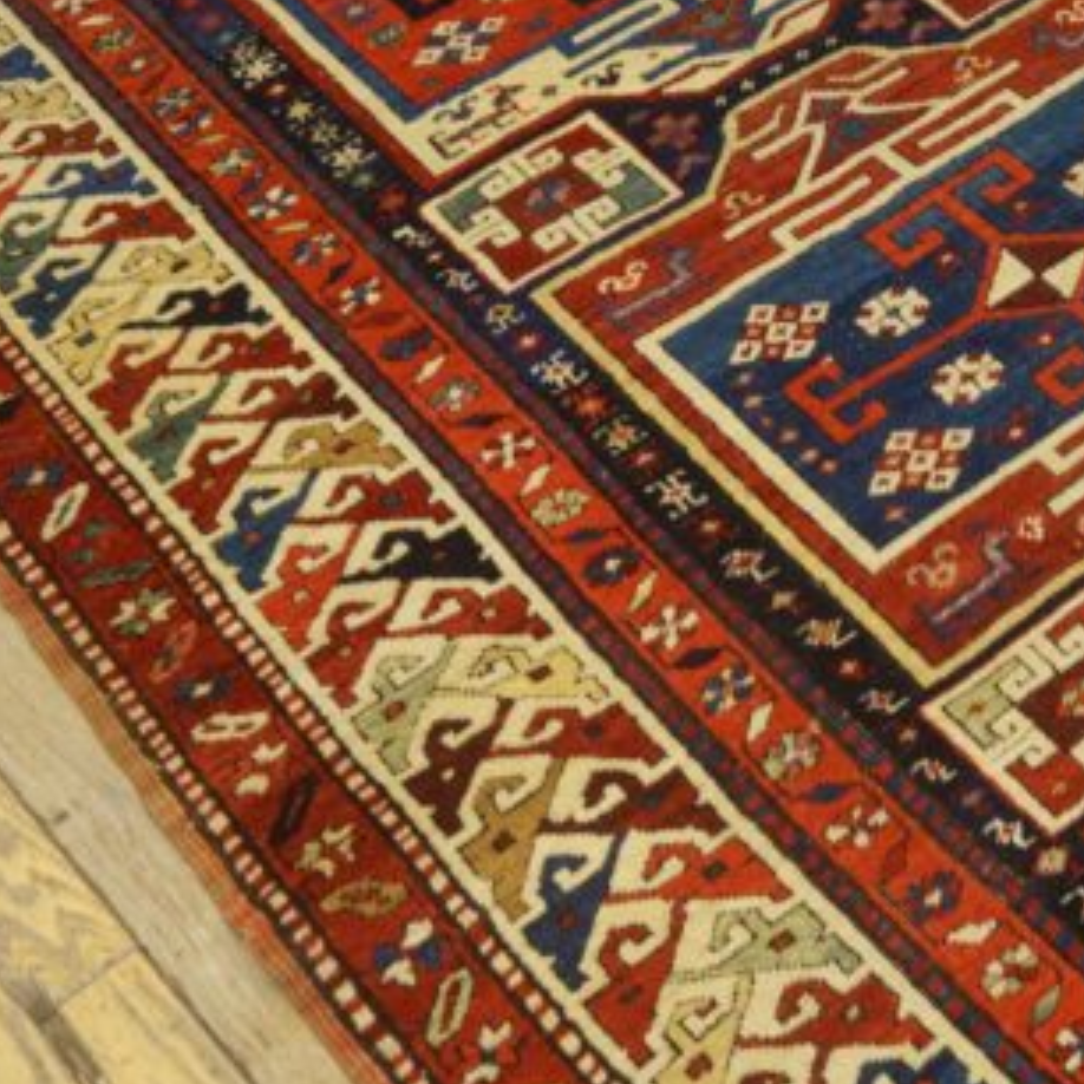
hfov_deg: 32.3
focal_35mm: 50
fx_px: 1771
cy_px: 615
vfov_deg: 34.0
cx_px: 985
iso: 1000
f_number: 4
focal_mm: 20
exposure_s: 1/60
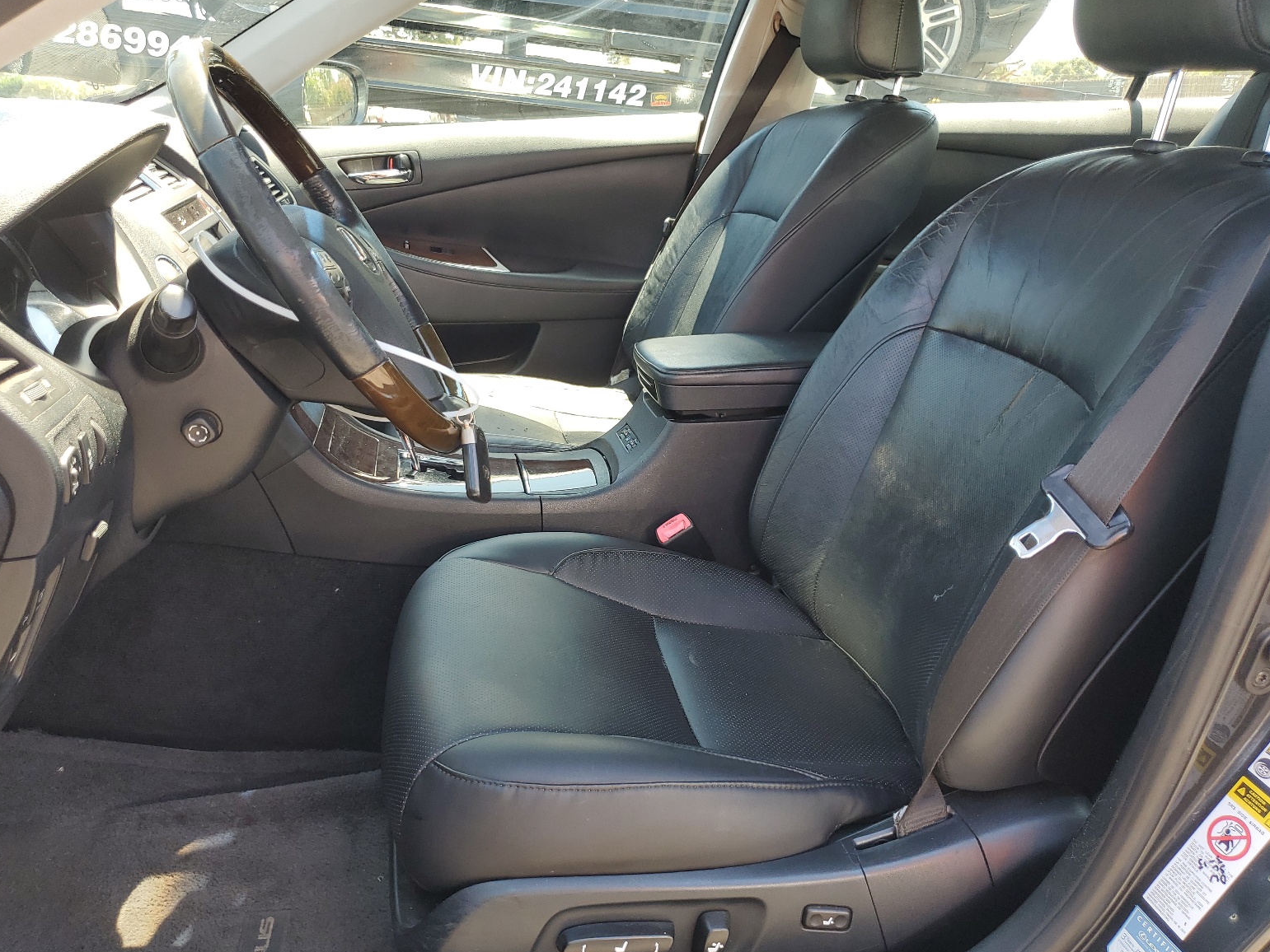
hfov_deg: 65.3
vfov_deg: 51.4
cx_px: 622
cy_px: 483
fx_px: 991
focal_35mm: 27
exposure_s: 1/189
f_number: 1.5
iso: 50
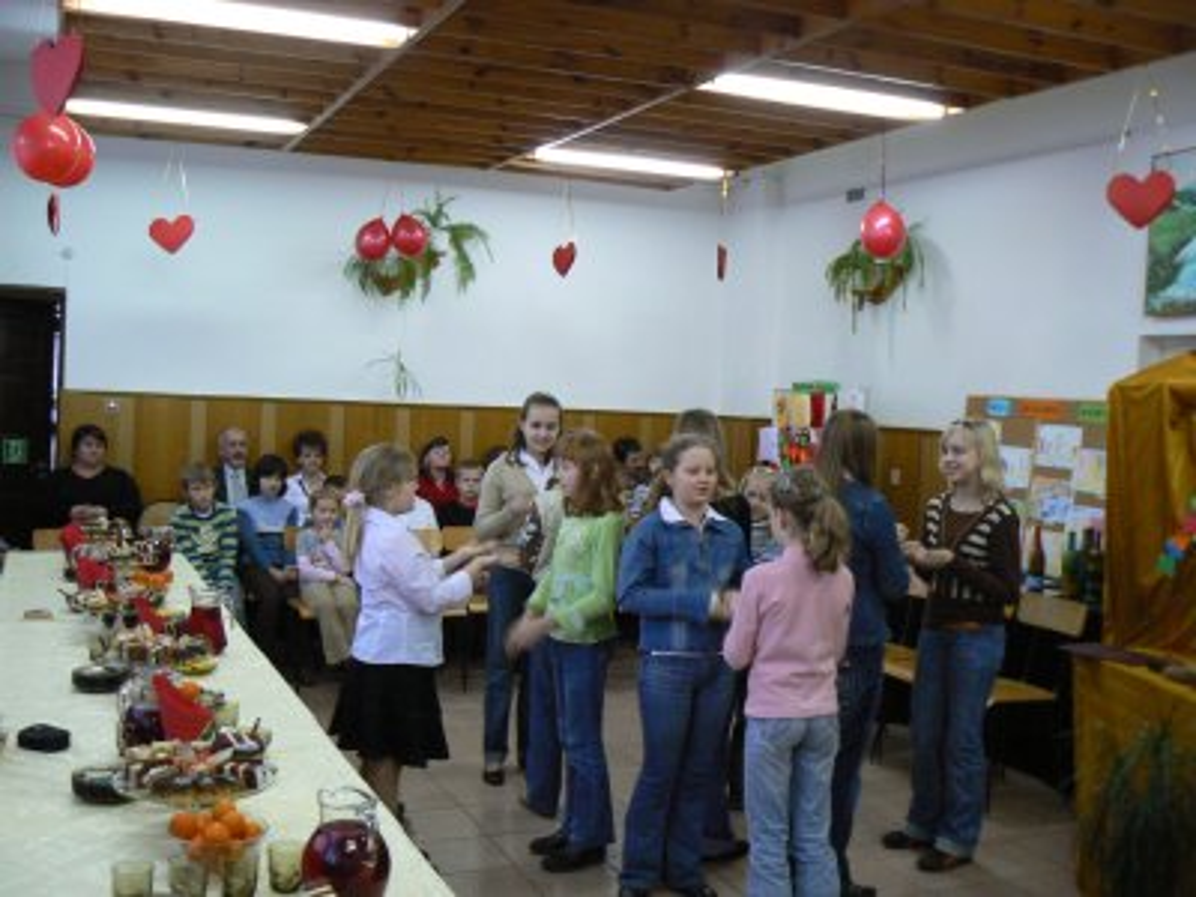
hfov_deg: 51.4
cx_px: 598
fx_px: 1244
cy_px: 448
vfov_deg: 39.7
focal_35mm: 36
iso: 200
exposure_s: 1/25
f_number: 2.8
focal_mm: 6
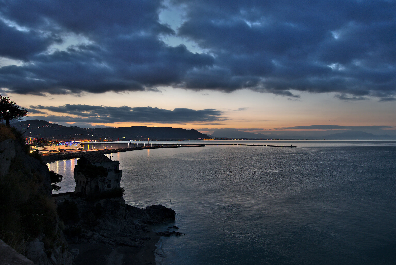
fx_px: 297
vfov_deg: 48.0
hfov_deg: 67.4
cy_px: 132
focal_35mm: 27
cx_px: 198
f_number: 8
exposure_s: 1/2
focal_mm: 18
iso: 400
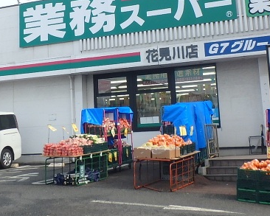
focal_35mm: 71
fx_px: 568
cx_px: 107
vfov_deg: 21.2
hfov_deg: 26.7
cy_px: 32
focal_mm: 5
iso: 125
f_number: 4.4
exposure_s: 1/400
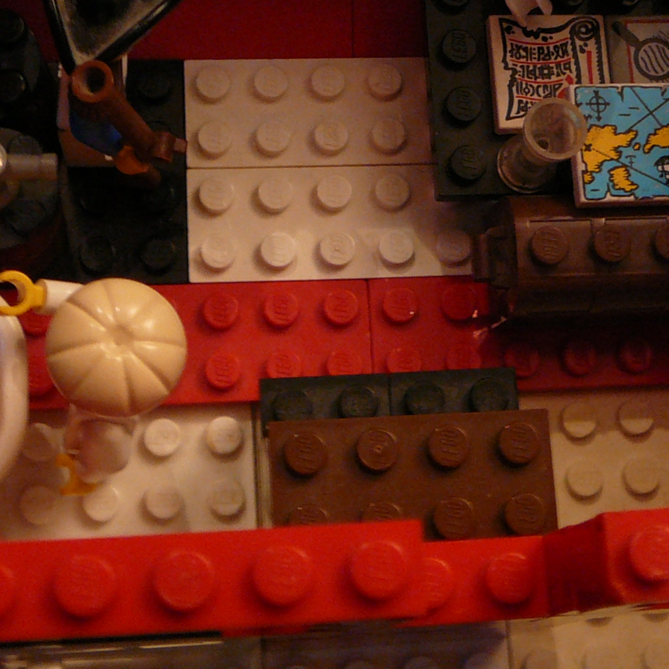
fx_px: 1618
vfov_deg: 23.0
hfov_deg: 23.3
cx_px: 379
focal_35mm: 74
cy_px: 136
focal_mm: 5.2
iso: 200
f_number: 2.8
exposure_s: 1/8
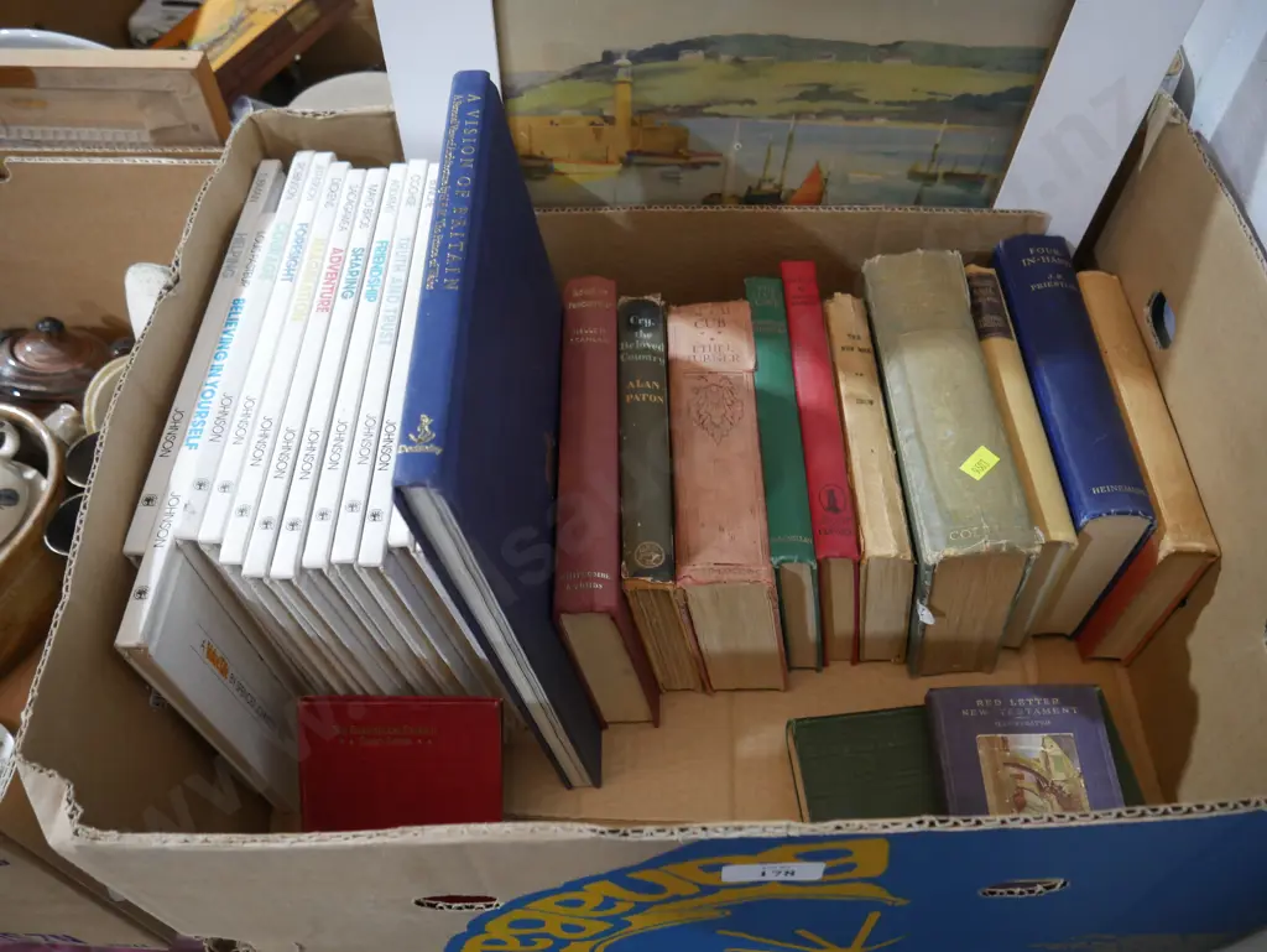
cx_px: 634
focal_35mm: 28
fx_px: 1025
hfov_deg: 63.4
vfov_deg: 49.8
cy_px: 476
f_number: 3.5
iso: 1250
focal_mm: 14
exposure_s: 1/60
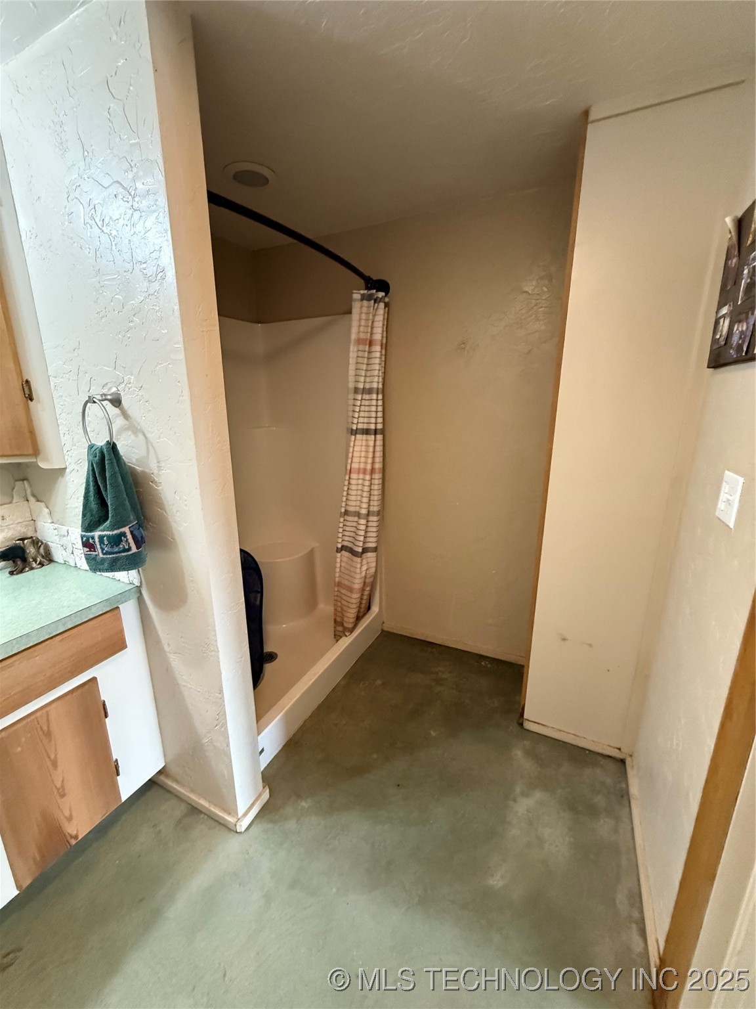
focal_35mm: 14
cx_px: 378
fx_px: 408
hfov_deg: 85.7
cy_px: 504
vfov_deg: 102.1
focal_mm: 2.22
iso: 800
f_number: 2.2
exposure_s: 1/60
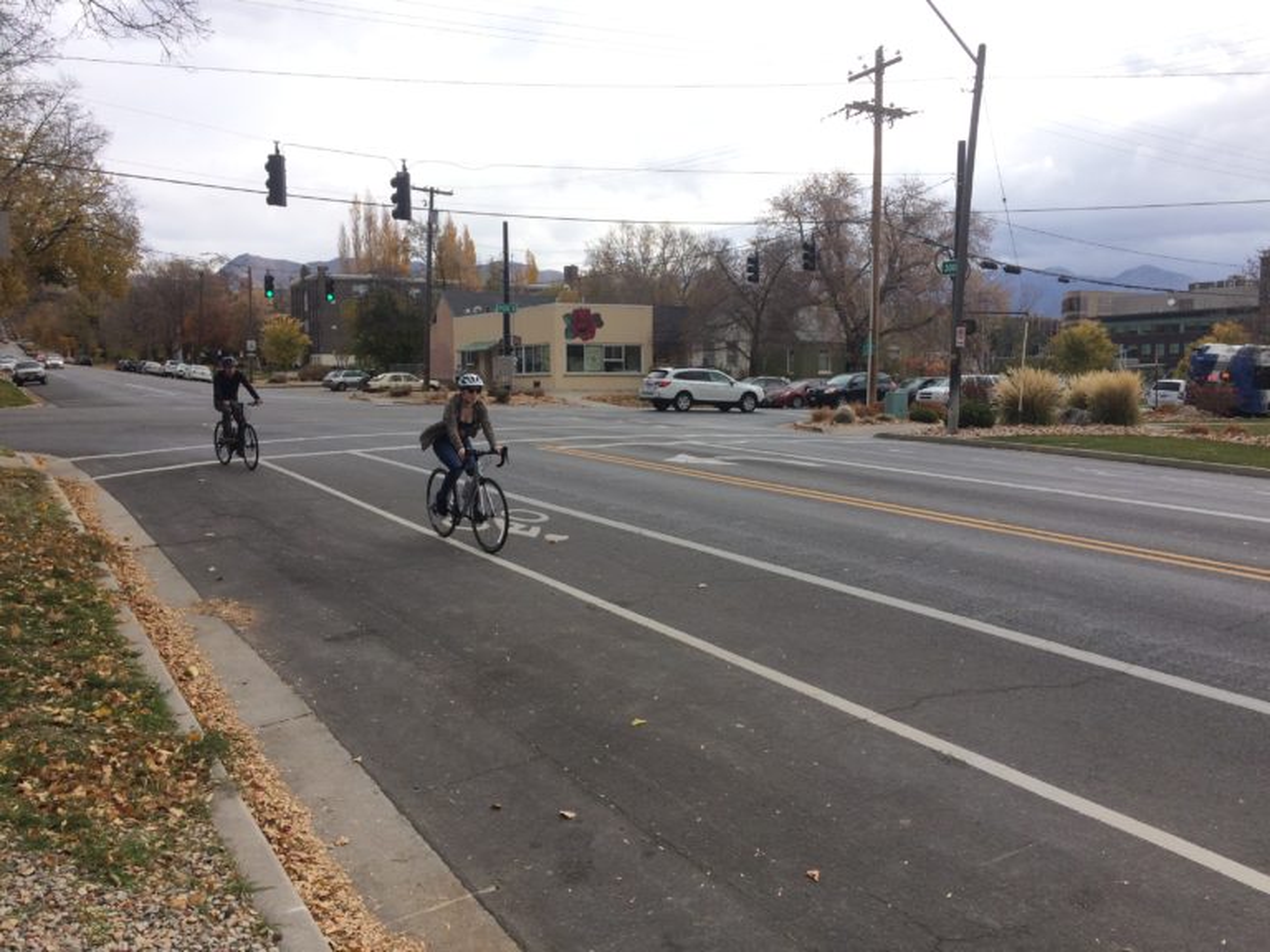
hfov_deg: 61.7
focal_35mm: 29
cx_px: 635
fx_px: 1064
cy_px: 476
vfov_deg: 48.2
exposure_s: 1/1172
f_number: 2.2
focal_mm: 4.15
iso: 32
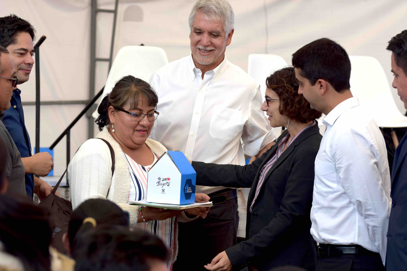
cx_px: 204
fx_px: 1865
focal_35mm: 165
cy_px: 136
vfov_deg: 8.3
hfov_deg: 12.5
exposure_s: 1/500
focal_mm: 110
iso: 400
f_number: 5.6
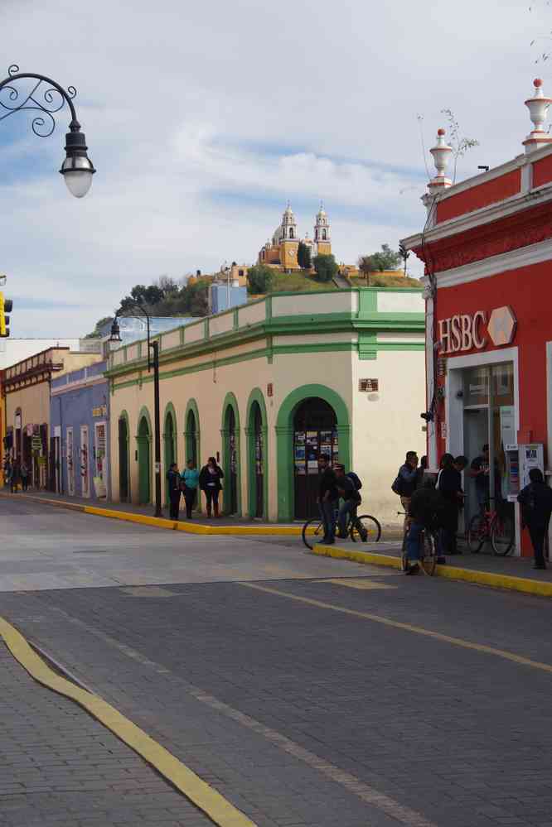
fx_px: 1897
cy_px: 414
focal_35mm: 82
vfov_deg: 24.6
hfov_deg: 16.6
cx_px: 276
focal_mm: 55
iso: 200
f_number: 10
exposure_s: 1/100
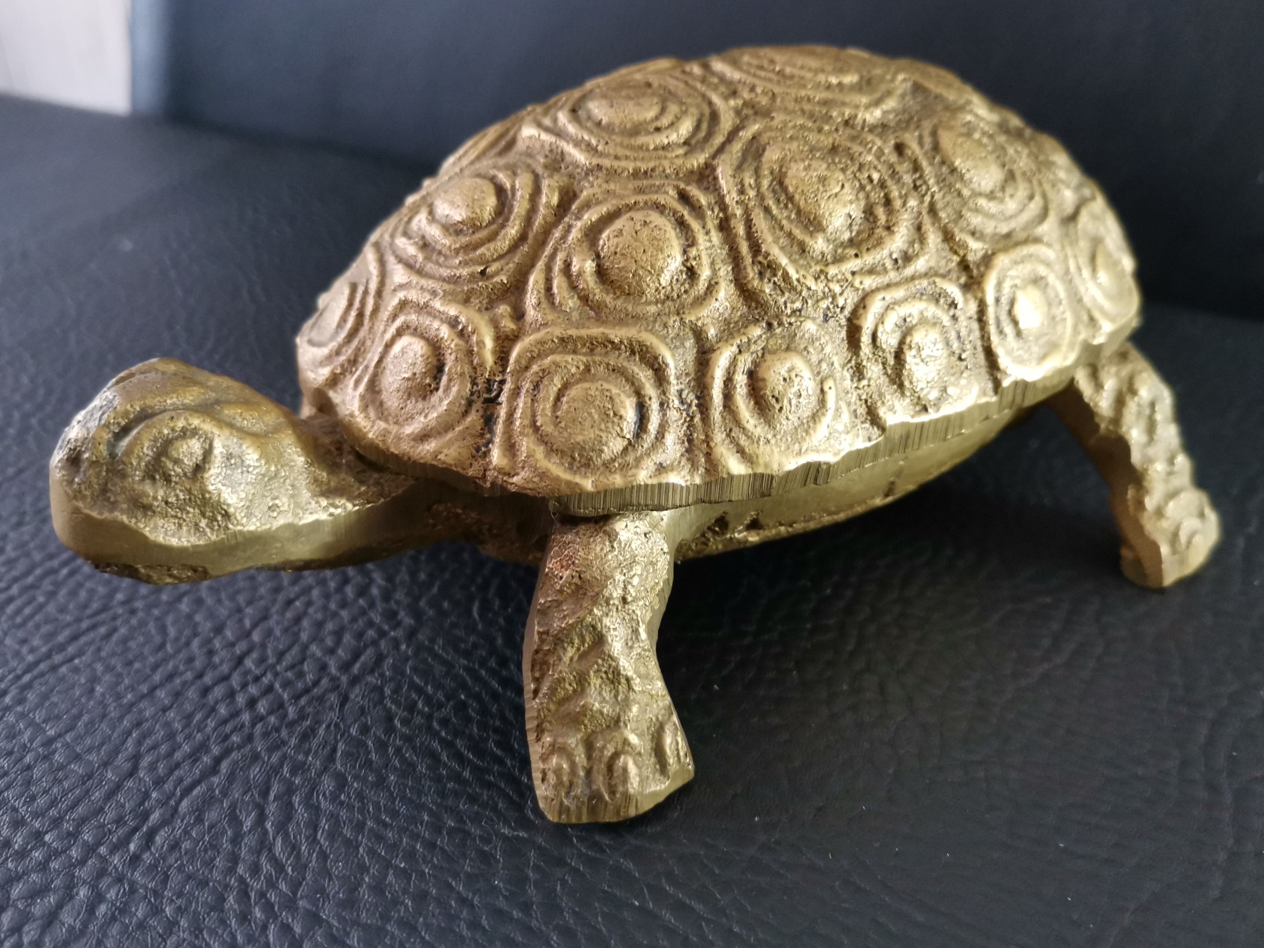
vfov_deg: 45.4
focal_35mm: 31
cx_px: 632
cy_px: 474
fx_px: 1132
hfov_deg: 58.4
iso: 640
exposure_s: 1/33.3
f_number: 2.4
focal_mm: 4.75
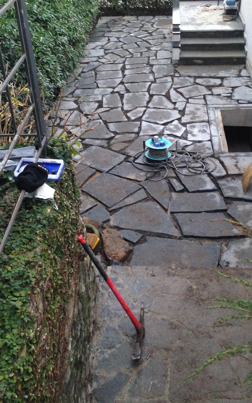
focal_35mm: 43
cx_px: 151
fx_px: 472
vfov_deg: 46.1
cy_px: 182
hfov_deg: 29.8
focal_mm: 4.12
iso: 250
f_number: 2.4
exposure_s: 1/20
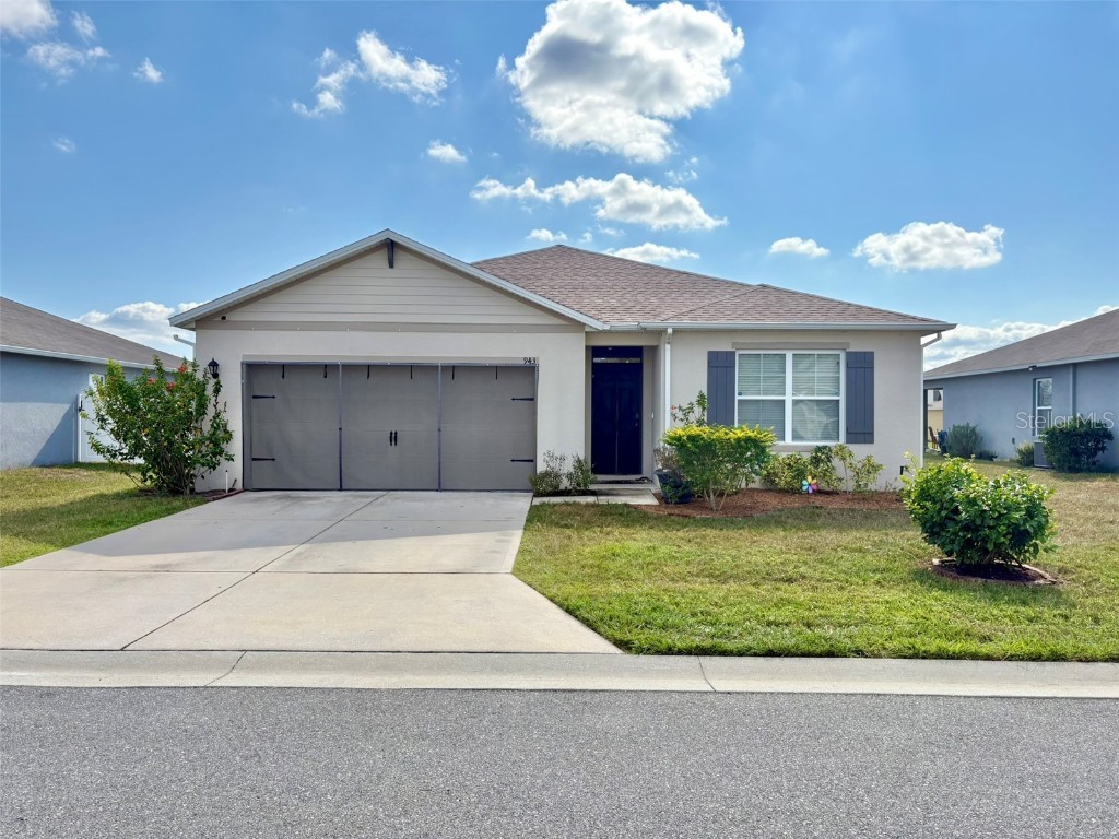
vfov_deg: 53.1
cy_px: 420
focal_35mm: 26
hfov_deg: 67.3
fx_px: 840
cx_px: 560
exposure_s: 1/3125
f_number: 1.6
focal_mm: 5.96
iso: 64
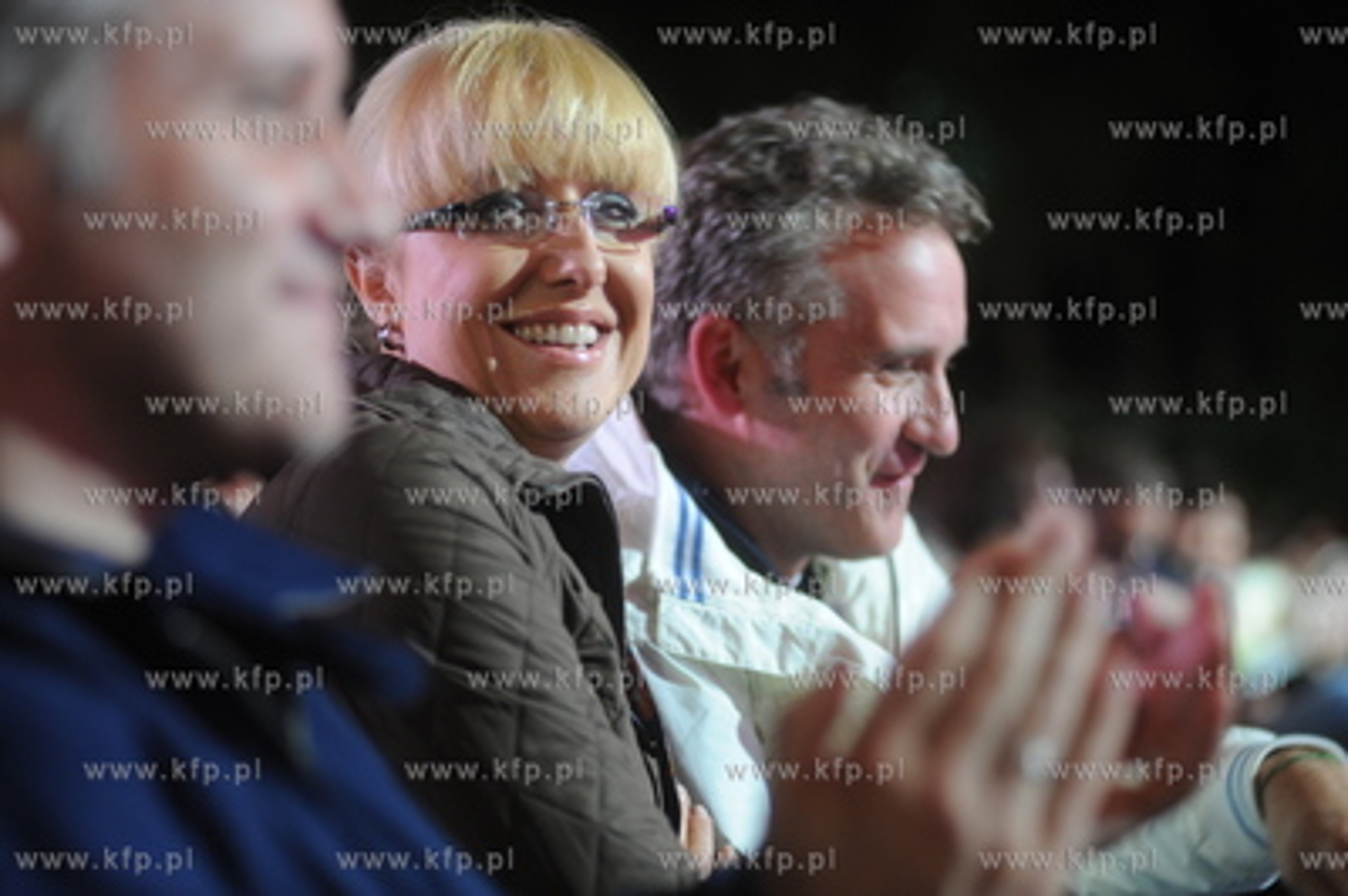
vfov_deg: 14.8
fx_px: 3442
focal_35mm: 92
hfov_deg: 22.2
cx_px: 674
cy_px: 448
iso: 1600
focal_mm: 92
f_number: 2.8
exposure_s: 1/40
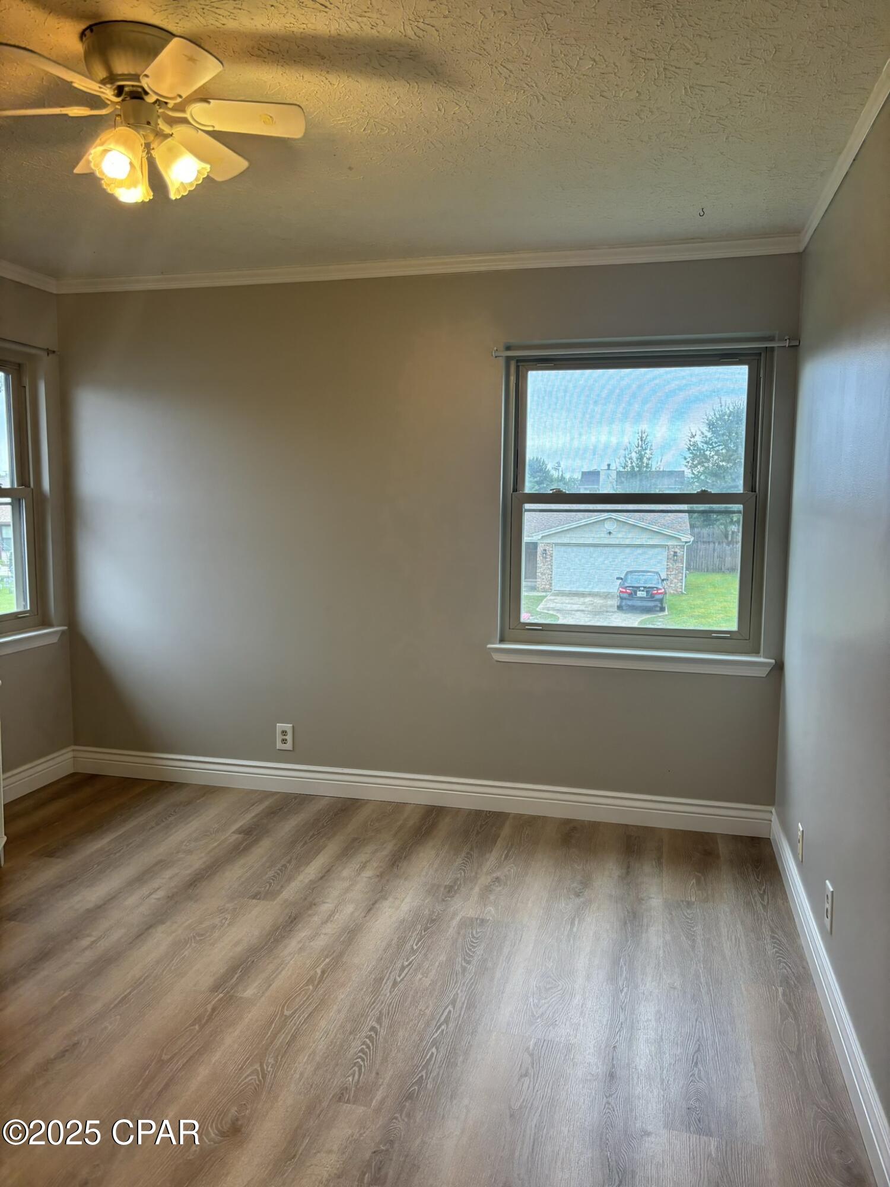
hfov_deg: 53.1
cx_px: 445
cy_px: 594
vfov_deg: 67.3
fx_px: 891
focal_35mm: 26
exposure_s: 1/120
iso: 100
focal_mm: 5.96
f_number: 1.6
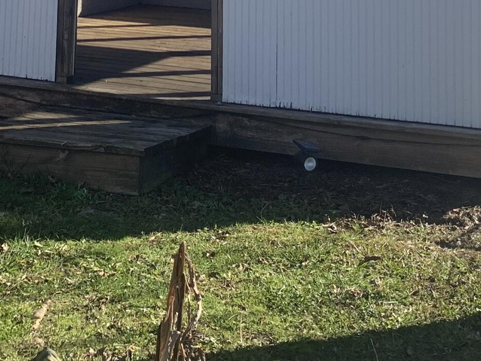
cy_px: -158
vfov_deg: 16.4
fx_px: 1153
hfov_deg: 23.5
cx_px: 175
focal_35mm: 83
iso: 25
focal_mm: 4.25
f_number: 1.8
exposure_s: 1/1136
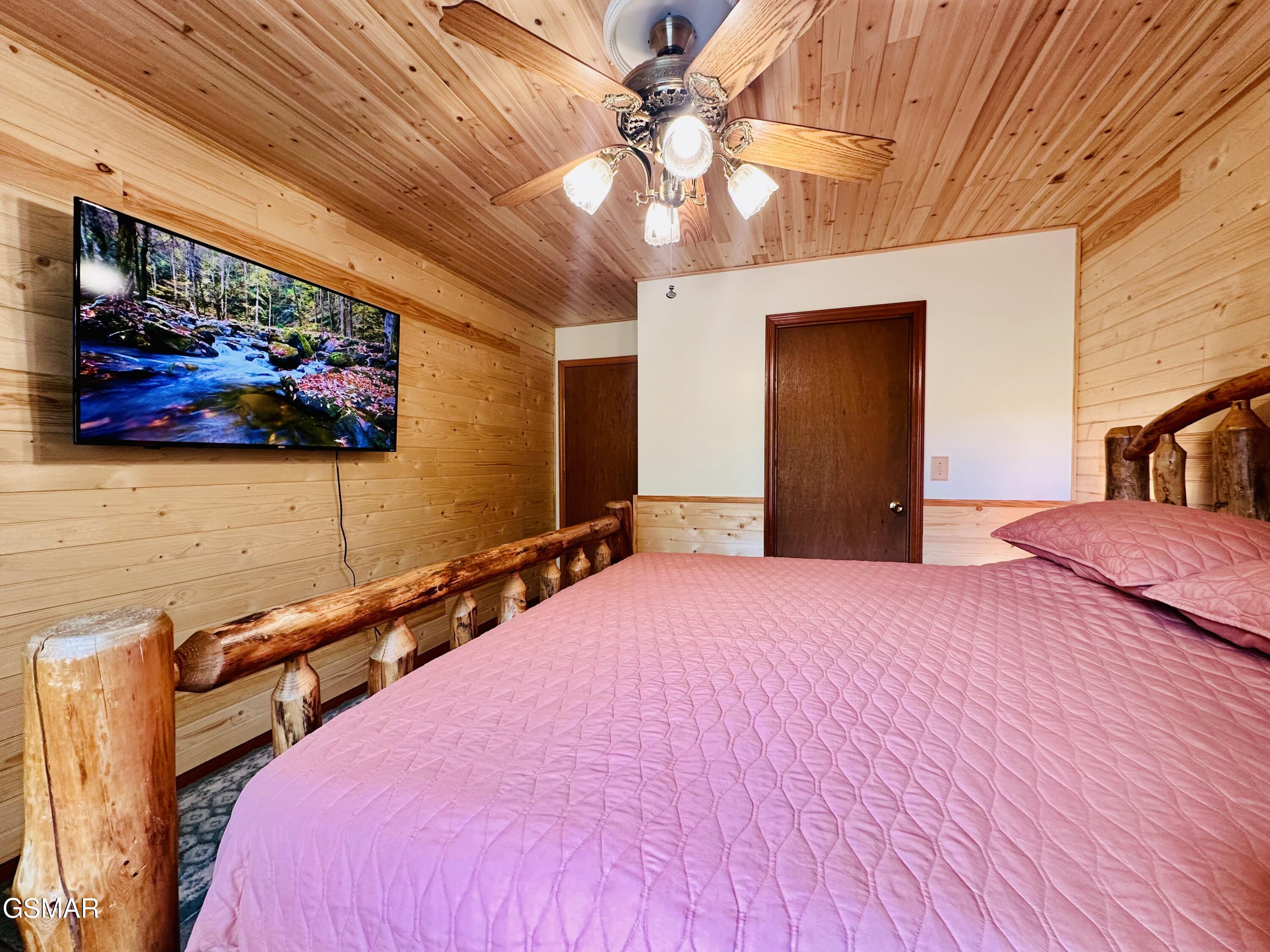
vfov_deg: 85.7
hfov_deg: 102.1
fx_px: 514
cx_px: 635
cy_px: 476
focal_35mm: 14
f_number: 2.2
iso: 160
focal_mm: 2.22
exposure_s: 1/60
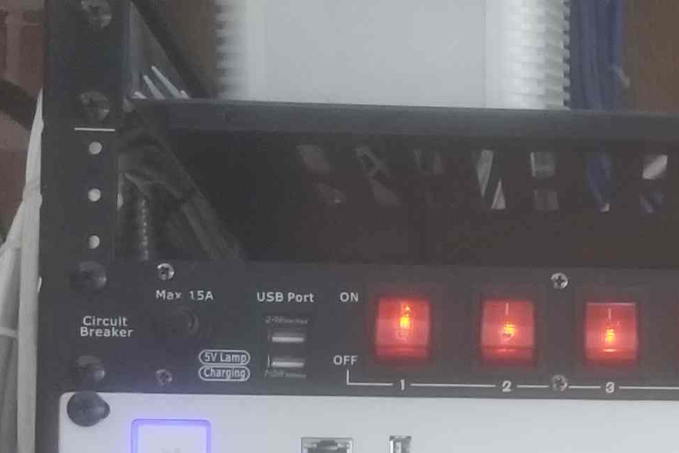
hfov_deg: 17.4
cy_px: 614
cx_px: 763
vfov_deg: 11.7
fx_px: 2131
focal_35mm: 113
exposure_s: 1/12
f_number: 1.7
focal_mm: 4.25
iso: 200
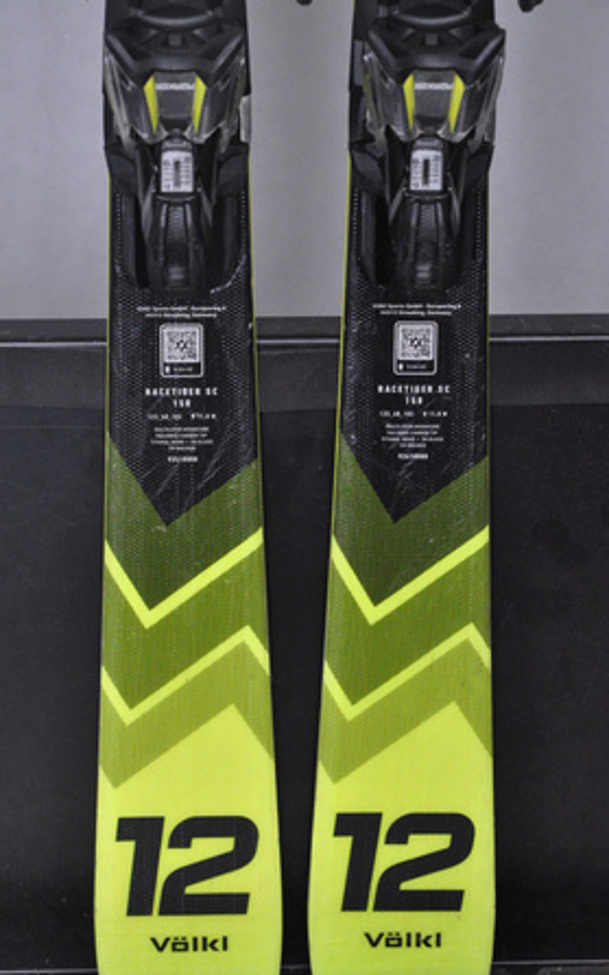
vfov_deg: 17.0
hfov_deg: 10.6
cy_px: 486
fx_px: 3269
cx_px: 296
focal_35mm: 123
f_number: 8
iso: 3200
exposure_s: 1/125
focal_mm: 80
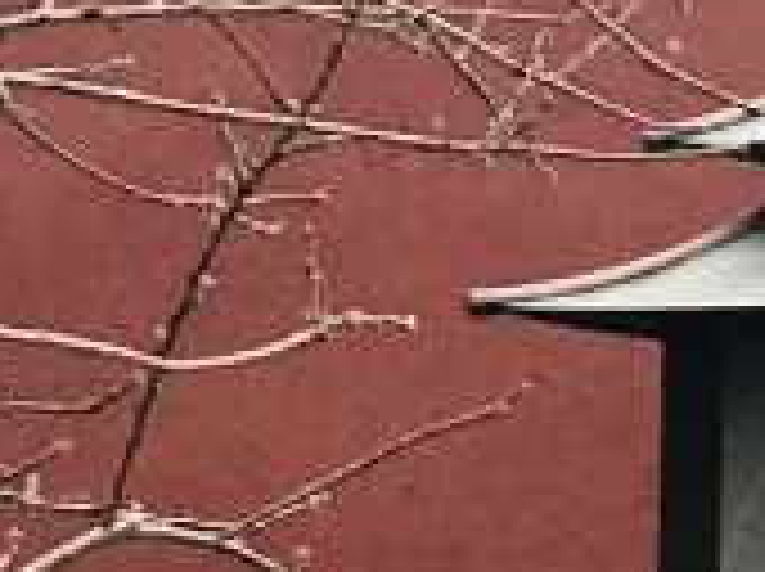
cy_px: 901
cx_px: 18
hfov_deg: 4.9
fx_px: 8894
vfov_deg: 3.7
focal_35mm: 403
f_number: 2.8
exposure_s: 1/50
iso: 50
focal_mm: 6.6
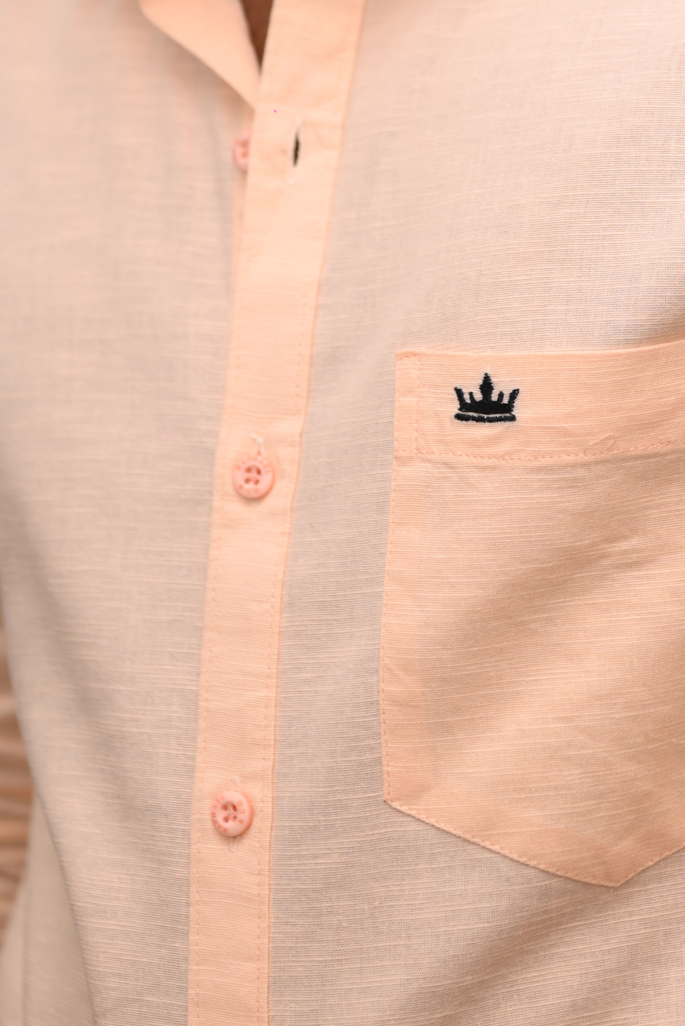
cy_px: 513
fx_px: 1426
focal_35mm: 50
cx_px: 342
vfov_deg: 39.6
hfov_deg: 27.0
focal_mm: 50
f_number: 2.8
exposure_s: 1/200
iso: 125
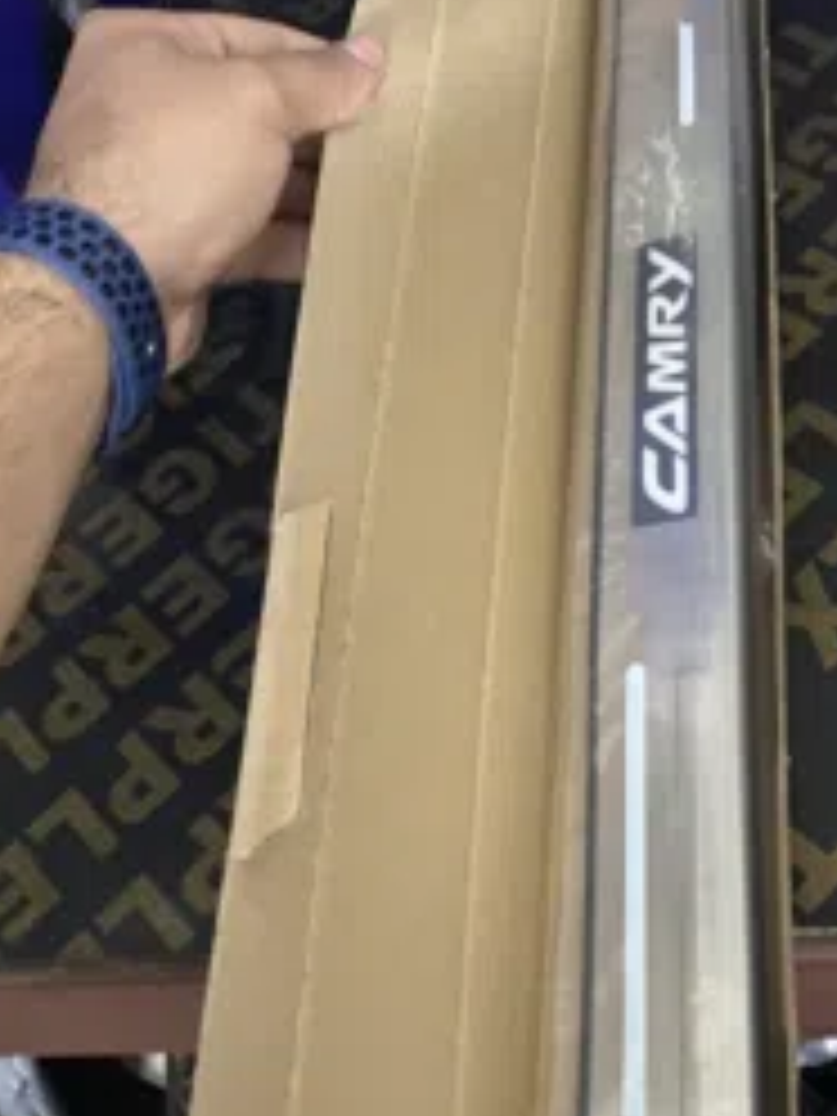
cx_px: 490
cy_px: 612
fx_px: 1354
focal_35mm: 42
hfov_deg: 34.3
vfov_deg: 44.7
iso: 640
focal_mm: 4.25
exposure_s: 1/8
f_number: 1.8
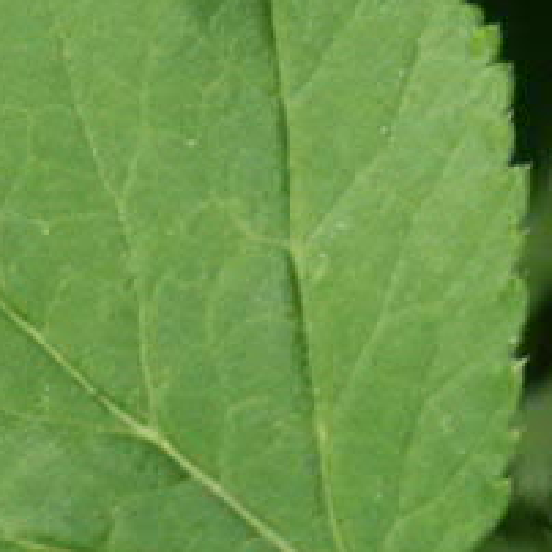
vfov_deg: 1.6
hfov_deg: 1.6
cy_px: 60
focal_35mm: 1122
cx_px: -803
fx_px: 20242
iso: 100
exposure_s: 1/180
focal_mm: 50.69
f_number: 5.6
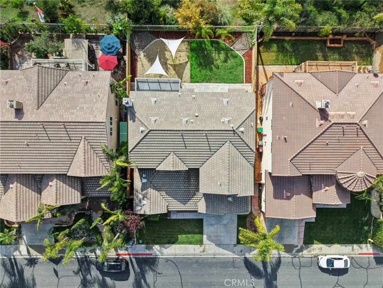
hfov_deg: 71.6
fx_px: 266
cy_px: 144
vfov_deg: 56.8
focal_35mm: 24
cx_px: 192
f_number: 1.8
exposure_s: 1/2000
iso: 170
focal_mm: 8.7
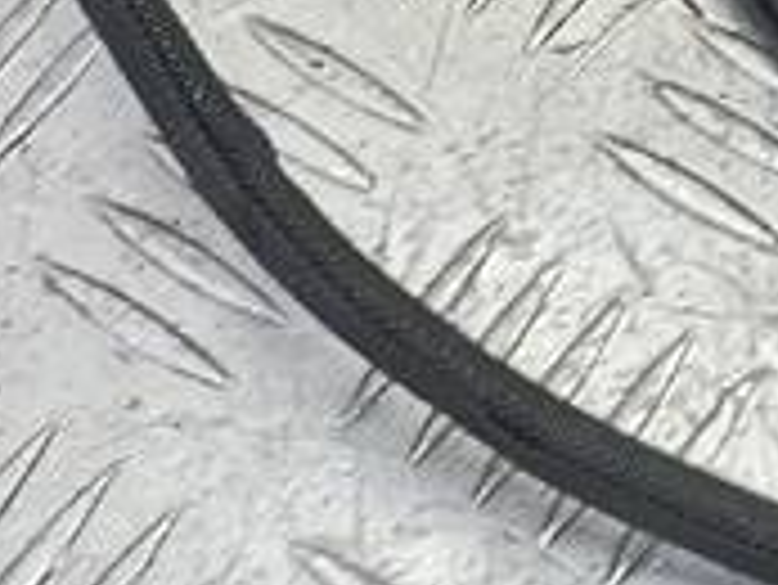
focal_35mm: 148
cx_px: 1043
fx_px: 3329
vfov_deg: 8.8
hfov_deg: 12.8
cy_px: -963
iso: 100
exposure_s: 1/50
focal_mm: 4.6
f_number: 1.8
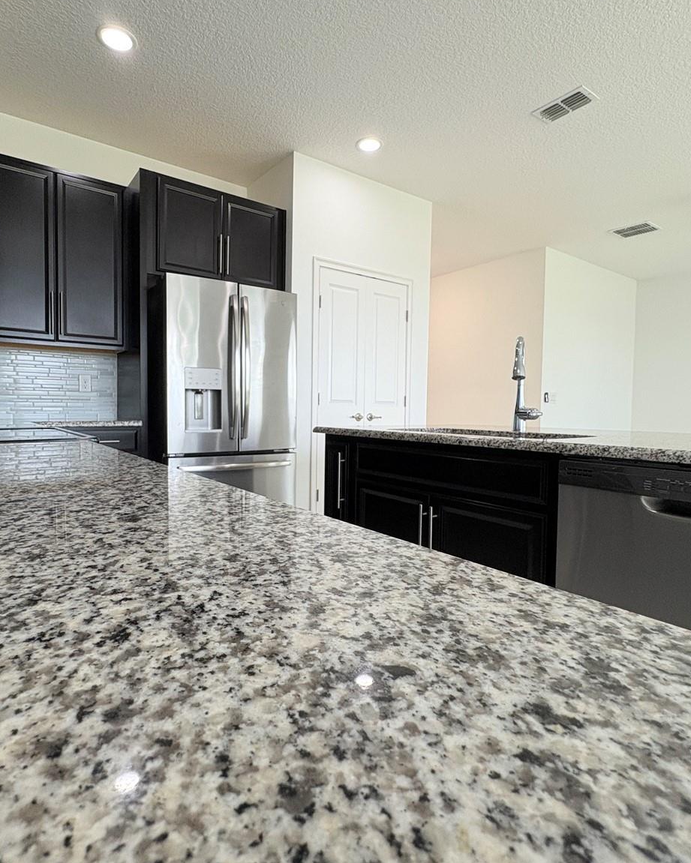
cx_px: 312
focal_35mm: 19
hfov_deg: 70.7
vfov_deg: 83.3
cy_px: 427
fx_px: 486
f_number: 2.2
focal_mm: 2.22
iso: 100
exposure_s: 1/120
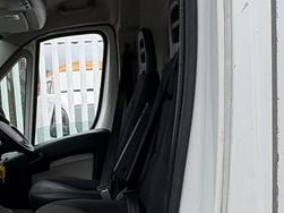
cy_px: 198
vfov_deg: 27.8
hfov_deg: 37.6
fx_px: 410
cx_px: 83
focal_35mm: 50
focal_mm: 2.22
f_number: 2.2
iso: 50
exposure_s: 1/459
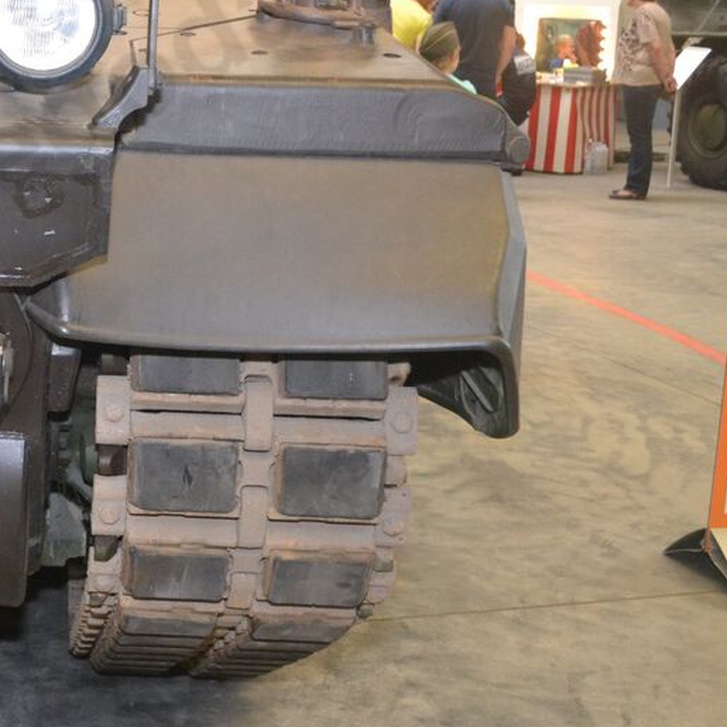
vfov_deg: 29.6
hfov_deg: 27.7
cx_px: -56
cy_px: 187
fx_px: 1354
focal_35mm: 57
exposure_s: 1/60
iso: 1400
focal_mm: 18
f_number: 3.5
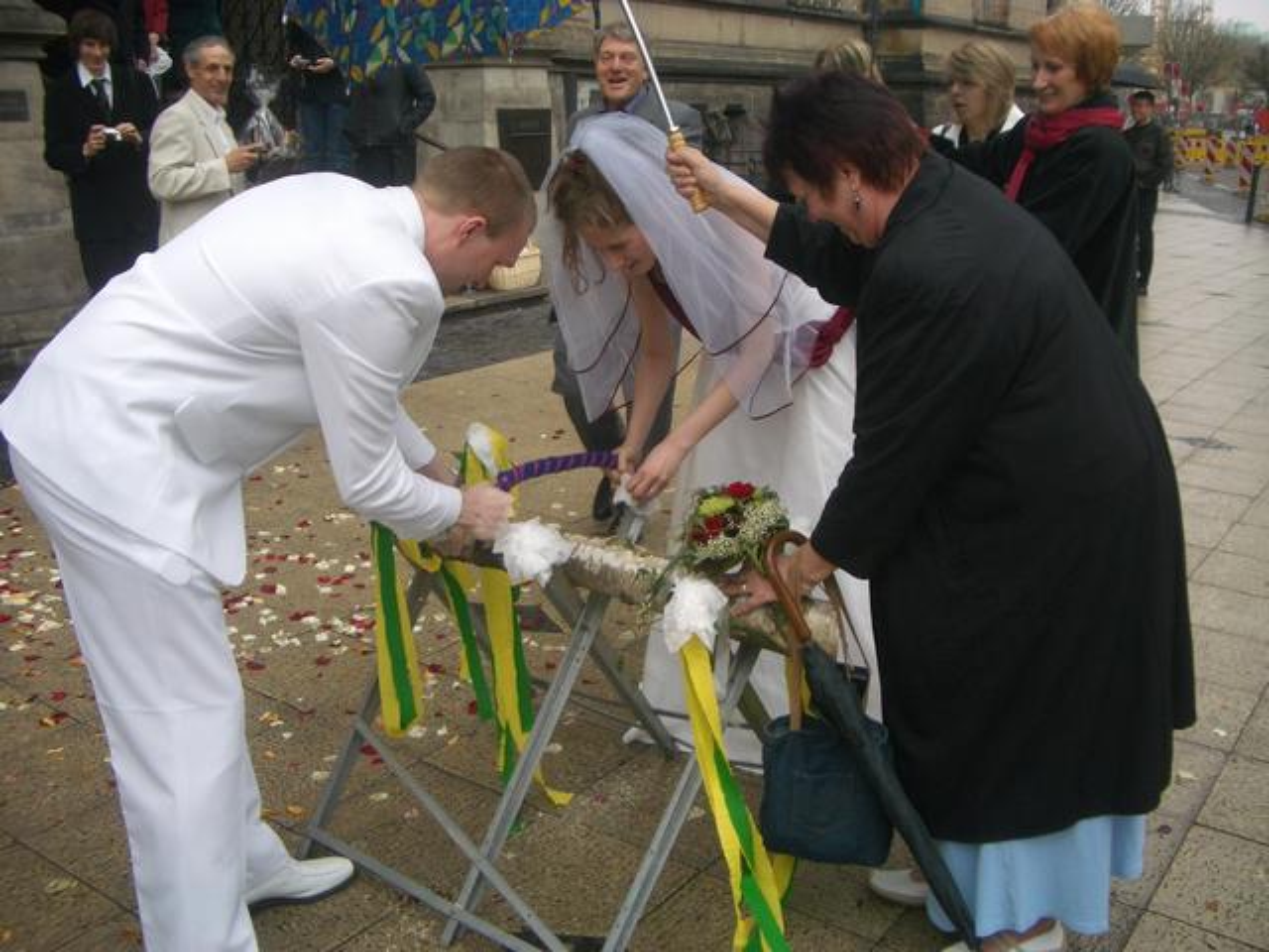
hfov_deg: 52.6
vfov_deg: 40.7
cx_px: 634
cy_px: 476
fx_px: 1283
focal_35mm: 35
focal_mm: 5.8
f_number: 2.6
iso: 50
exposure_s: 1/160
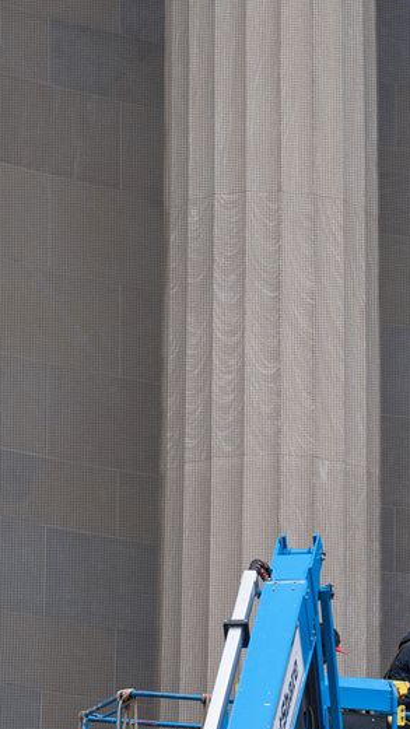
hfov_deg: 2.9
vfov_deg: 5.2
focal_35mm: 412
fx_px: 7964
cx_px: 641
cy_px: 467
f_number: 2.8
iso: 125
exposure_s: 1/250
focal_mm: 200
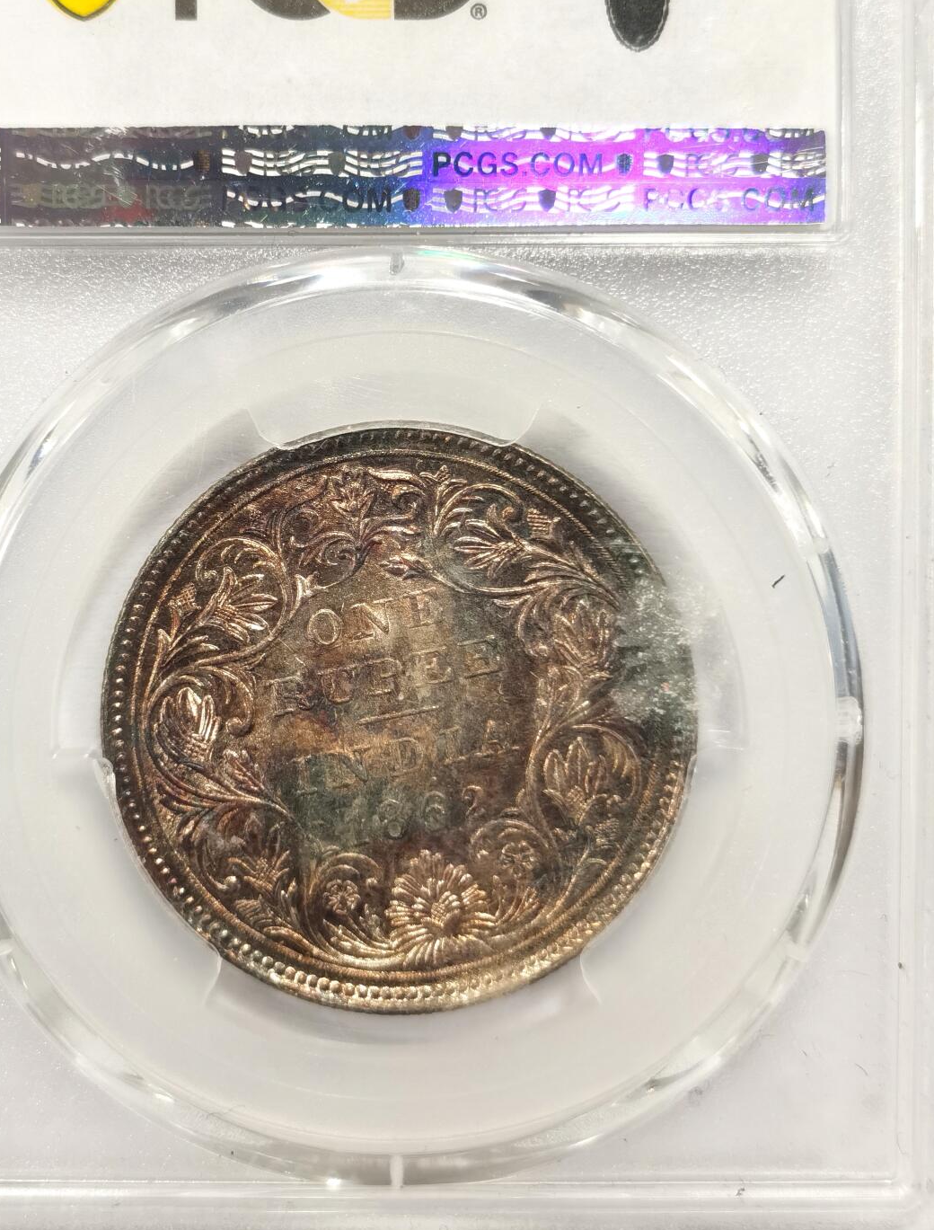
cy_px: 484
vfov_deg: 27.2
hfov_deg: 20.9
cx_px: 392
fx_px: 2533
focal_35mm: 71
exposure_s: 1/100
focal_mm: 5.56
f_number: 16
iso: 125
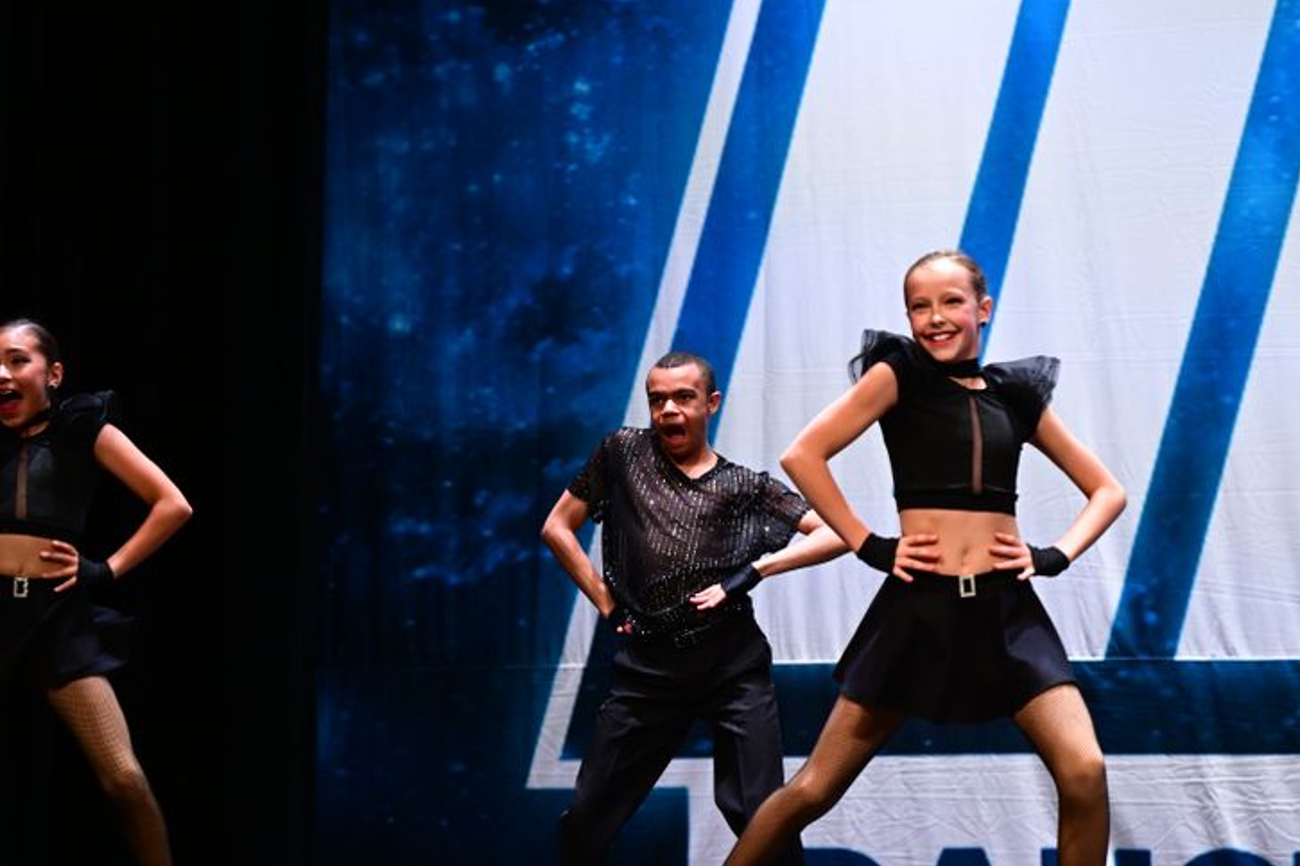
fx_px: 3827
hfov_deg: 19.3
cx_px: 660
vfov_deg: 12.9
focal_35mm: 106
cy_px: 524
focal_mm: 75
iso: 5000
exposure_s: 1/500
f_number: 2.8
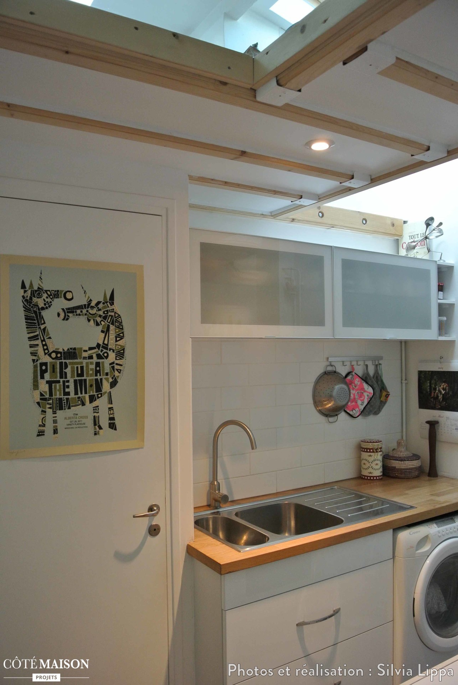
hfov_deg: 46.5
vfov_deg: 65.4
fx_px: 533
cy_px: 342
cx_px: 229
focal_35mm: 28
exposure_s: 1/50
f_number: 3.5
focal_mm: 10.7
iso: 400
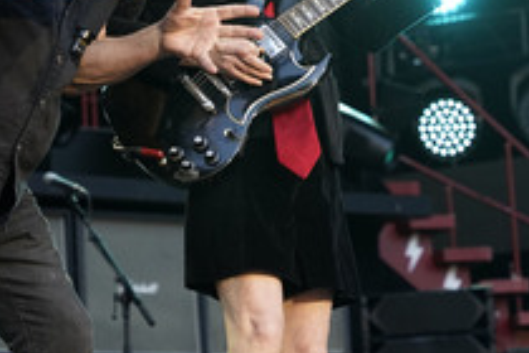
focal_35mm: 189
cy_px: 40
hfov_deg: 10.9
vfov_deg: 7.2
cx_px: 238
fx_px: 2777
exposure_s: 1/400
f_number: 5
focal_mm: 88
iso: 1600
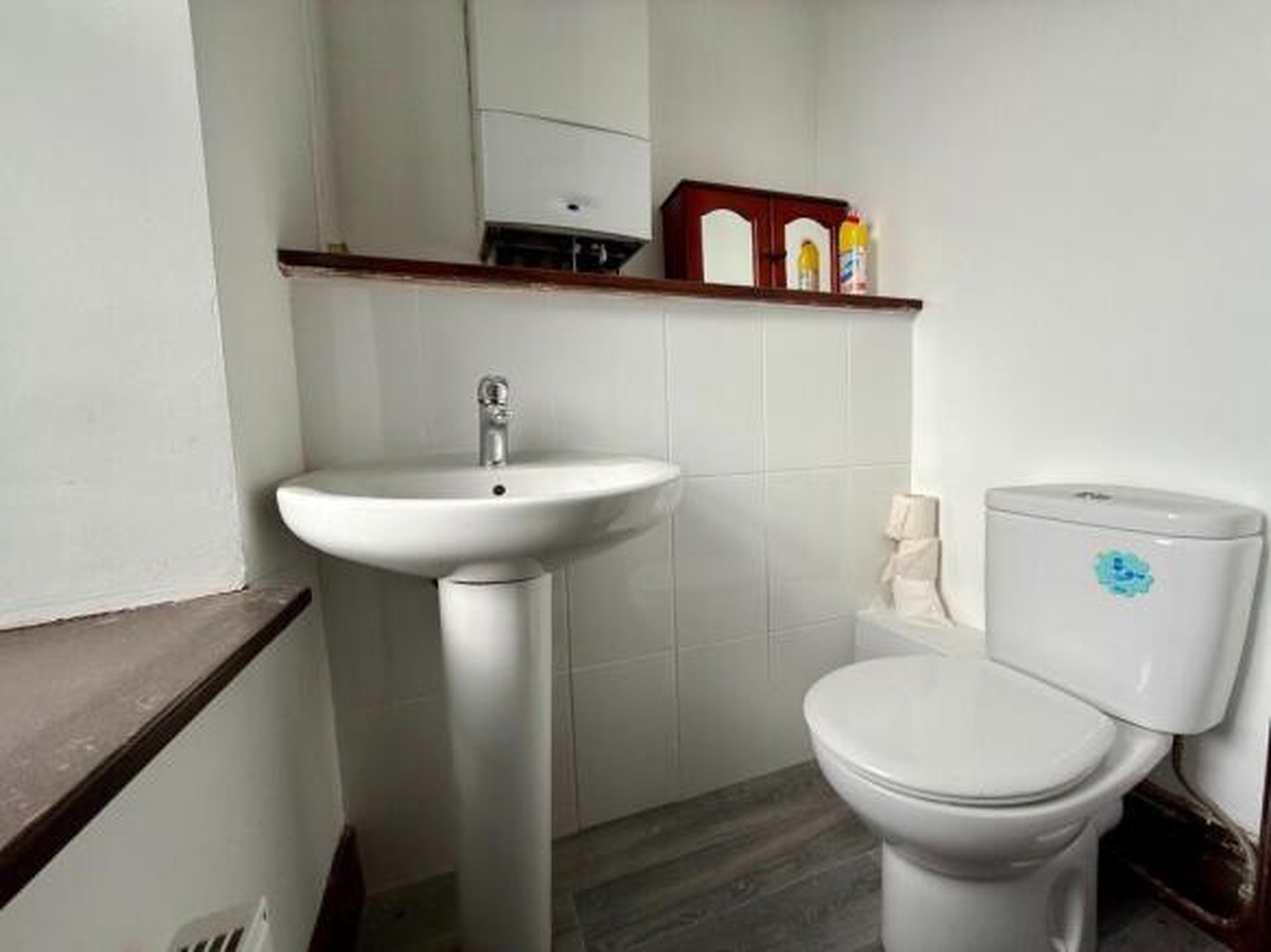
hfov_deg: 102.1
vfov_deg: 85.7
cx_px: 636
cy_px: 476
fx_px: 514
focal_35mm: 14
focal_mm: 2.22
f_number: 2.2
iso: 50
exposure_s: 1/296
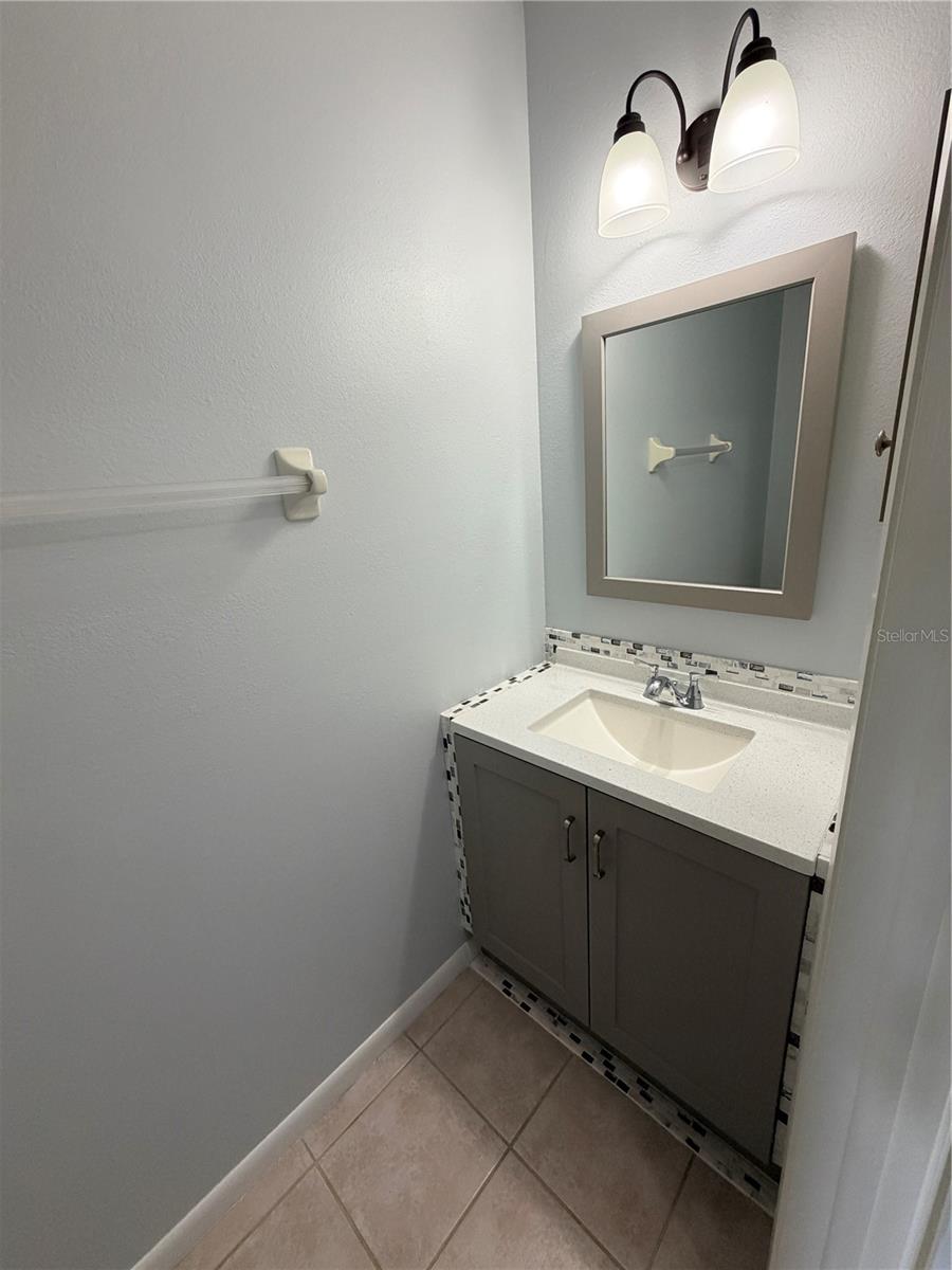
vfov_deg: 102.1
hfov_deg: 85.7
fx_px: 513
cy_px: 635
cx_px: 476
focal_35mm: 14
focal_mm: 2.22
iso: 200
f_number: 2.2
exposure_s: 1/120
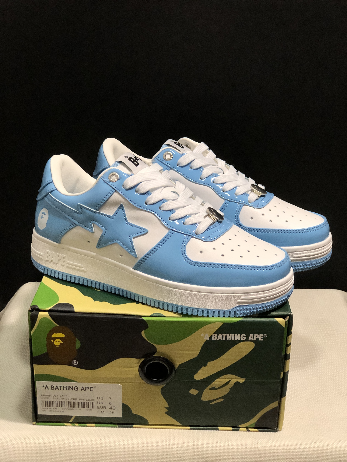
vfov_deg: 33.8
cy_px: 231
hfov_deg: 25.7
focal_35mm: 57
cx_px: 174
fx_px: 762
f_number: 2.8
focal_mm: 6.6
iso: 50
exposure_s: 1/30
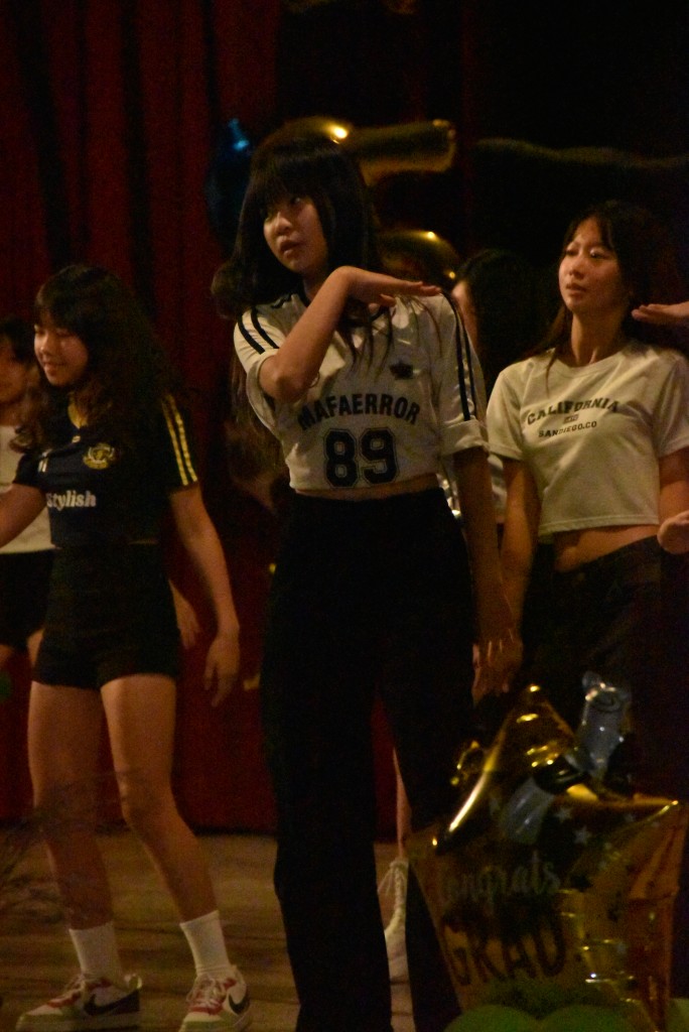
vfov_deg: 9.8
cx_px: 344
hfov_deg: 6.6
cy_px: 516
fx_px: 6020
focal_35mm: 210
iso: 20000
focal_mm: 140
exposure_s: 1/1000
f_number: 5.6
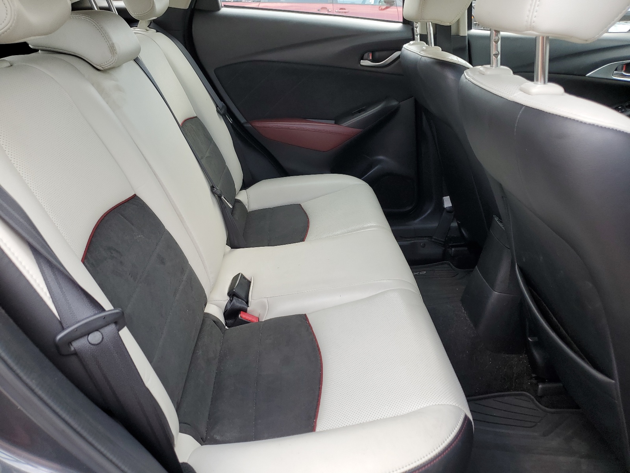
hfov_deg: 67.3
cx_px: 315
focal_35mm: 26
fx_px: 473
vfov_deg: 53.1
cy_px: 236
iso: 50
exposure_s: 1/123
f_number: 1.5
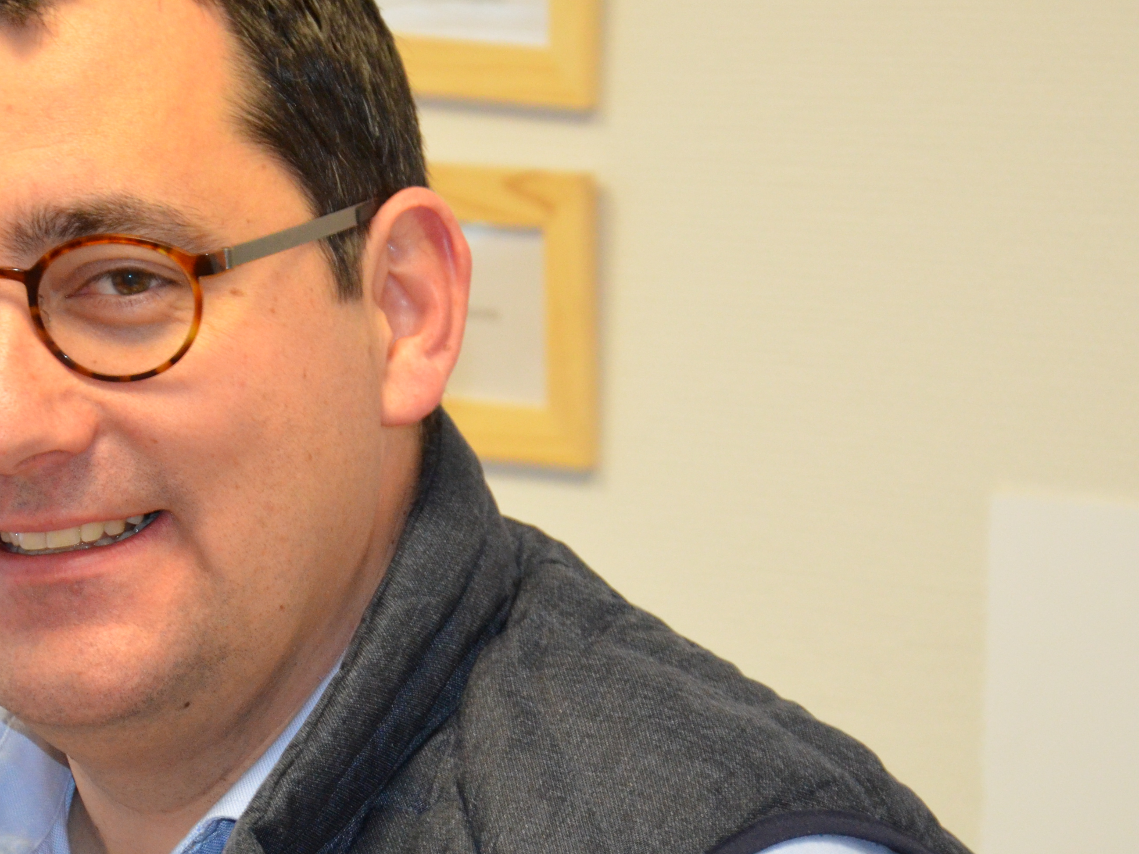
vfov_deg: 7.2
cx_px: 377
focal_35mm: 205
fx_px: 6742
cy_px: 554
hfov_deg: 9.6
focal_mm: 75
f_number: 5.3
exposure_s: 1/60
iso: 1800
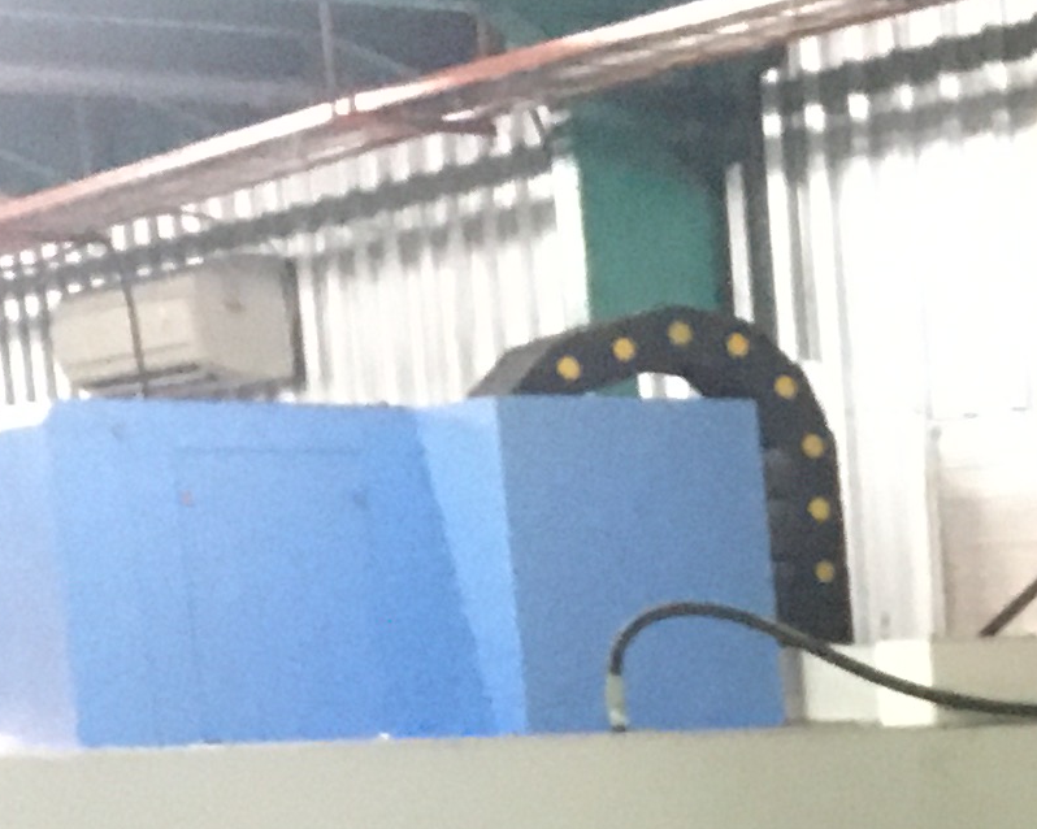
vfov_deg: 9.9
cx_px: 1893
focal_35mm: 143
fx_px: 4388
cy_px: 1727
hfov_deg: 12.3
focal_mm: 4.15
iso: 200
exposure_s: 1/17
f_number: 2.2
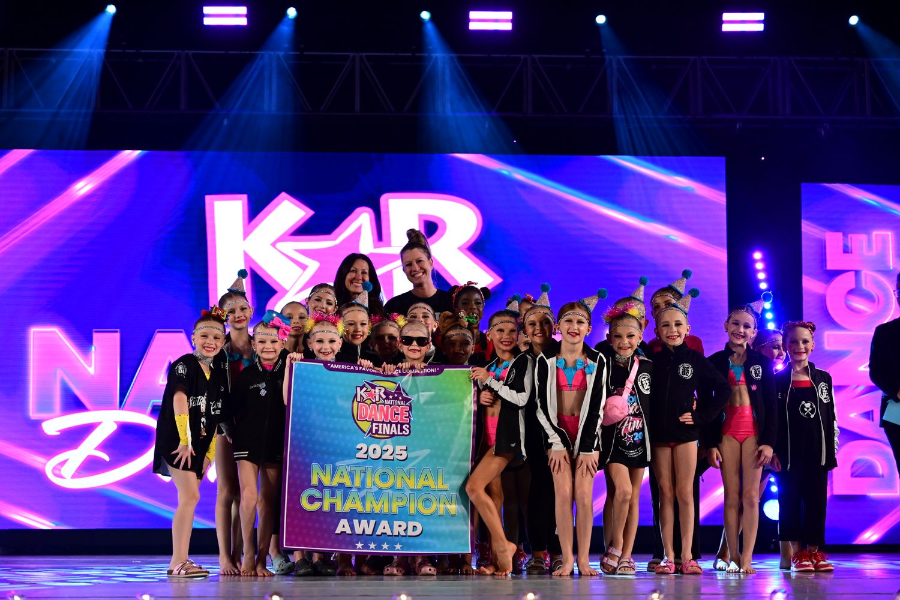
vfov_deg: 19.5
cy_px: 300
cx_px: 450
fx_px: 1750
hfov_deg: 28.8
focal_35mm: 70
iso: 2000
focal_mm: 70
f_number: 3.2
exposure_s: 1/800
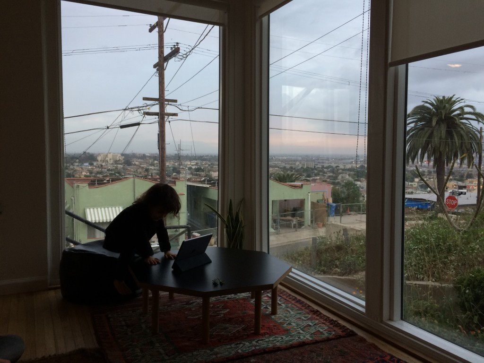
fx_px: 405
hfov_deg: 61.7
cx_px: 242
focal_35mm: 29
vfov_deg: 48.2
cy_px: 182
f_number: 2.2
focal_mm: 4.15
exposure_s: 1/40
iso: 32
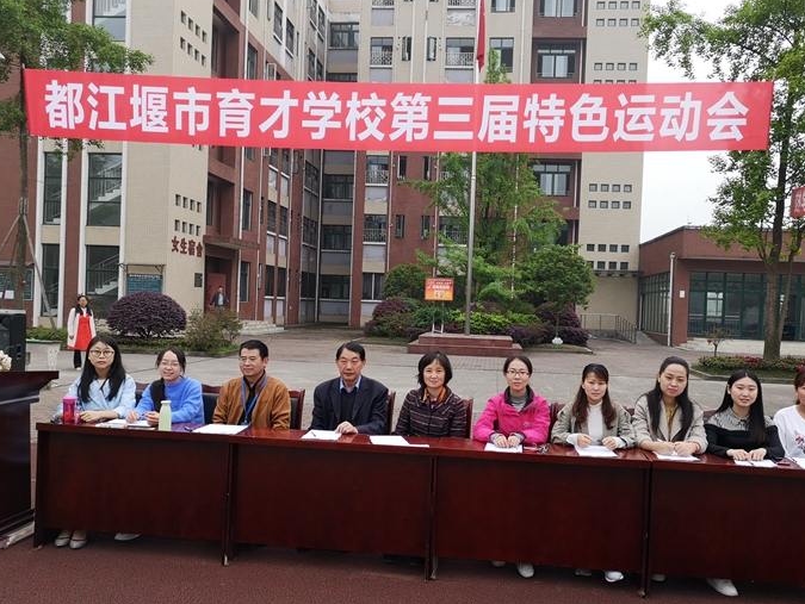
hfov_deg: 59.9
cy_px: 313
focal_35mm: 30
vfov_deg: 46.8
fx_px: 698
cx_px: 428
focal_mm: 3.95
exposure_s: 1/493
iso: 50
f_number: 1.8
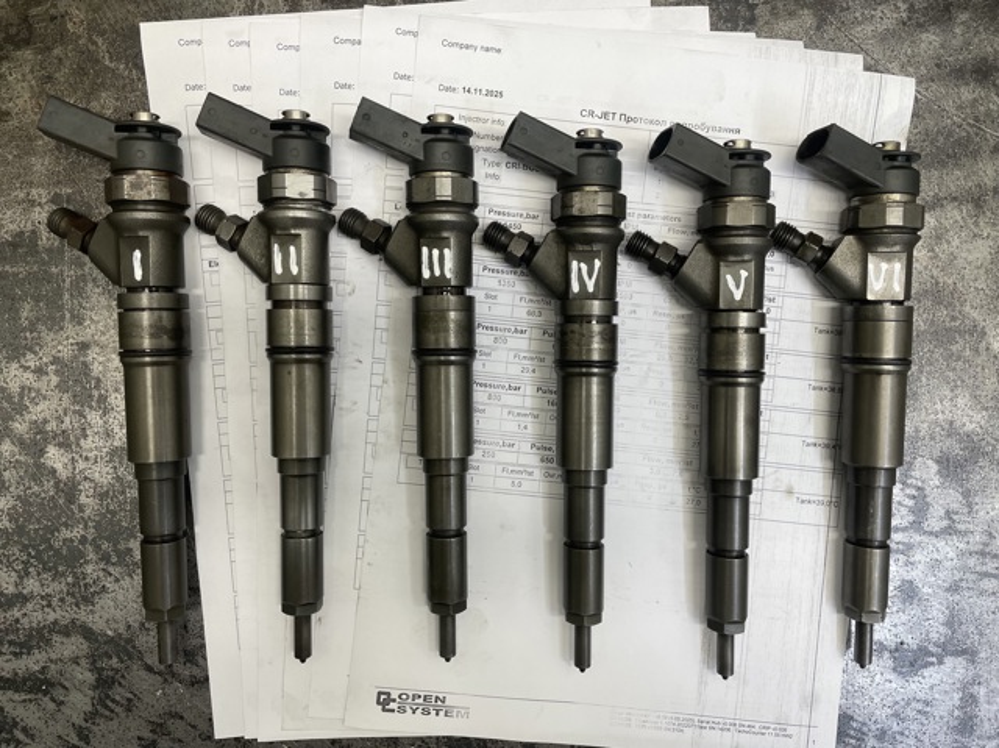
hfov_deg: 67.3
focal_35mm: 26
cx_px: 500
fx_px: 750
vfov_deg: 53.0
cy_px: 374
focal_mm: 4.2
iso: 40
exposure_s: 1/100
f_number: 1.6
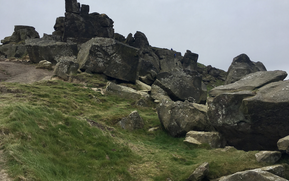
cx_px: 145
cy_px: 82
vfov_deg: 40.6
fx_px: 244
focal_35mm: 31
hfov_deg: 61.2
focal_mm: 4.15
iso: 25
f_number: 2.2
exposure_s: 1/1202
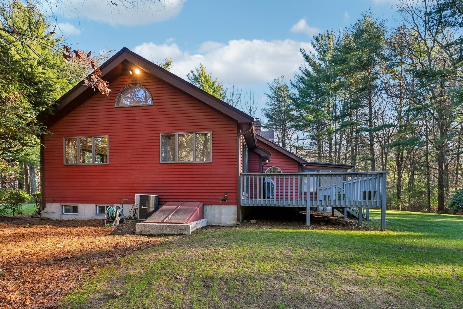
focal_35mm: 16
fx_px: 206
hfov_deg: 96.7
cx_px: 232
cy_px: 154
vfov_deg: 73.7
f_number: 8
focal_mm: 16
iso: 400
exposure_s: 1/50
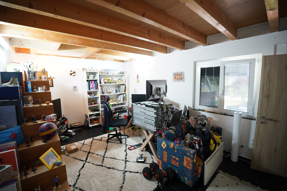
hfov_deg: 100.4
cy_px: 96
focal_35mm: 15
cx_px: 144
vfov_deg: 77.3
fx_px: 120
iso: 640
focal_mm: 10
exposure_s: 1/30
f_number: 2.8
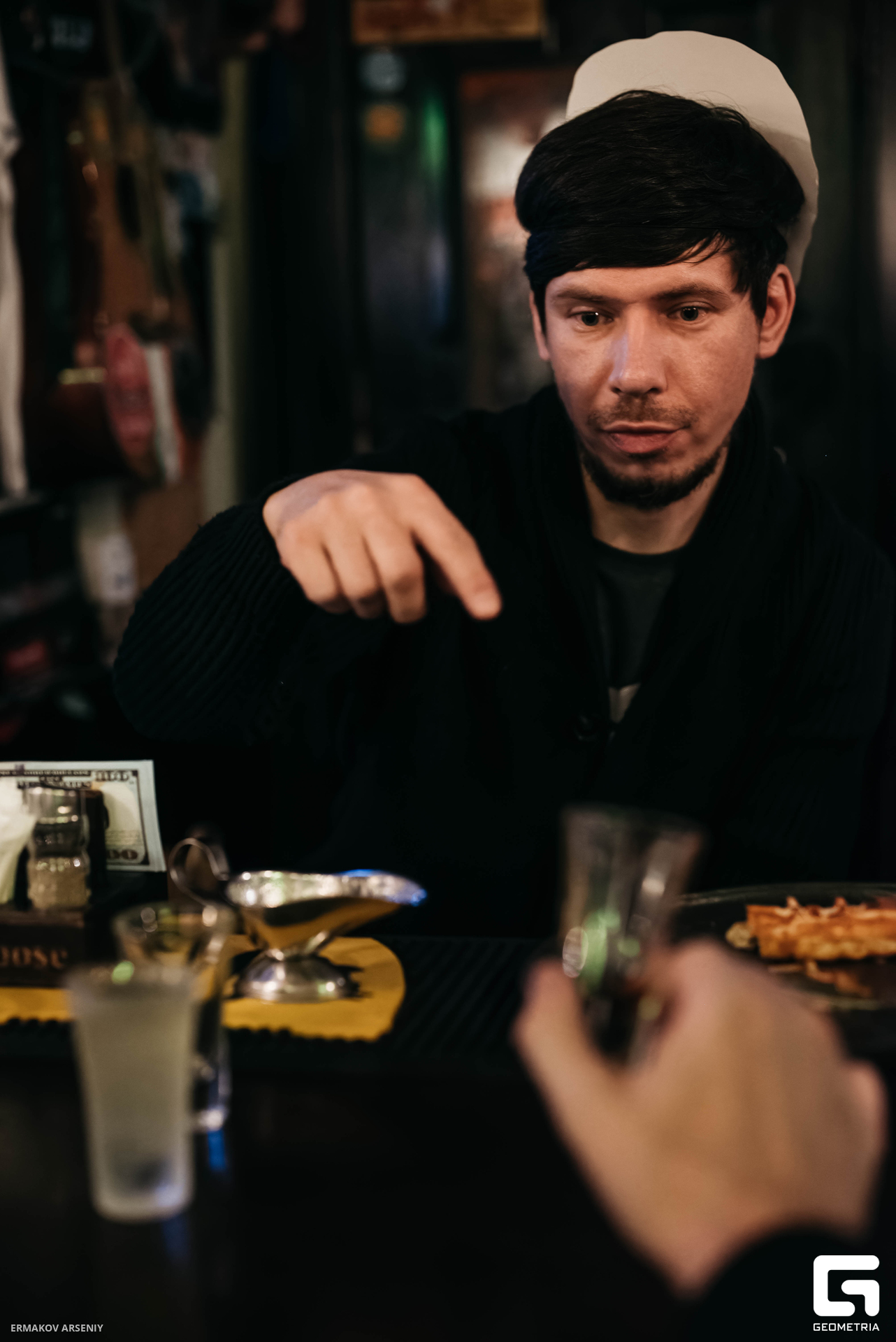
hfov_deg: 27.0
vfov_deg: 39.6
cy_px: 671
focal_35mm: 50
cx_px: 448
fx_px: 1865
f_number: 2.5
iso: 5000
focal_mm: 50
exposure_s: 1/160
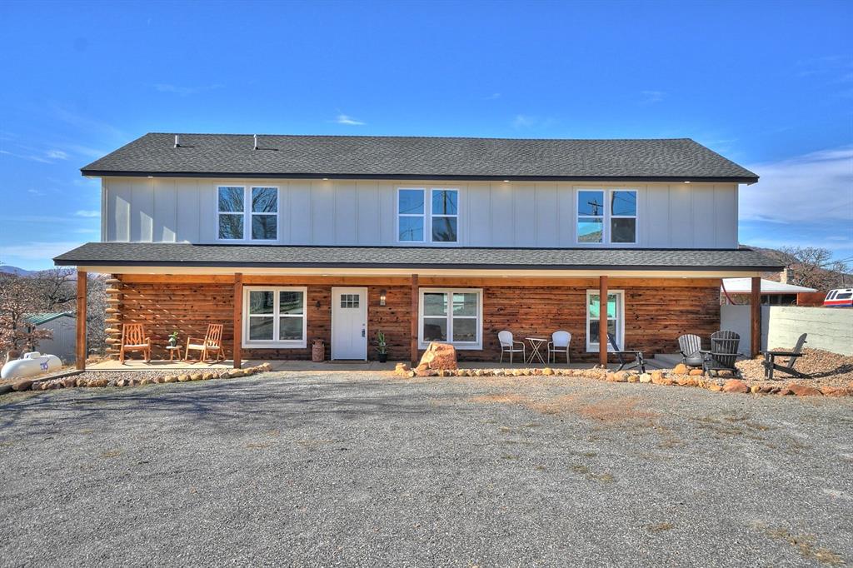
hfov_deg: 70.5
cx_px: 426
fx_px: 604
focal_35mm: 26
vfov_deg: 50.4
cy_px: 284
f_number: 9
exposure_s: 1/800
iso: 200
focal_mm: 17
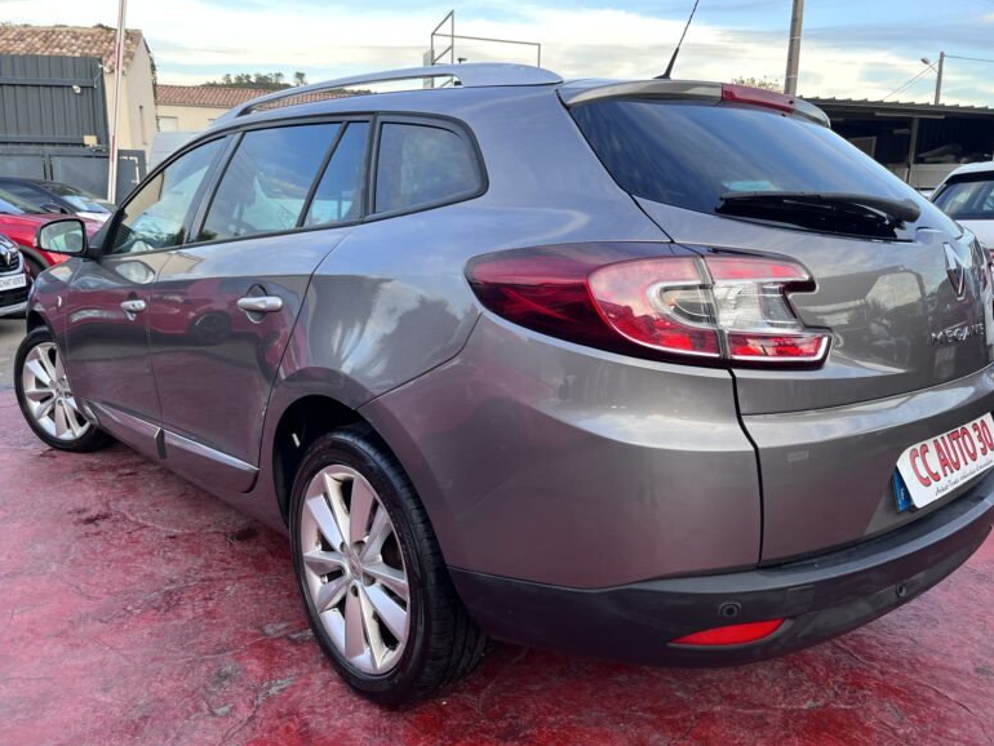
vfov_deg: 51.4
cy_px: 361
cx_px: 515
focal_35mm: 27
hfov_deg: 65.3
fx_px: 776
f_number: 1.6
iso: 80
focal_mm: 5.1
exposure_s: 1/121
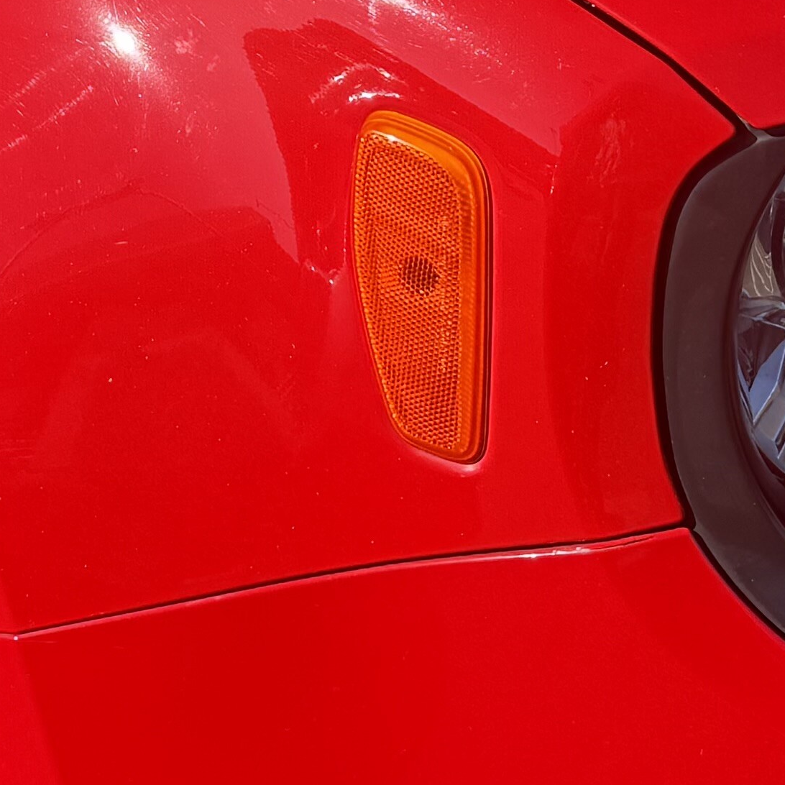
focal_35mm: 111
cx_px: 260
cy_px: -92
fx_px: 2848
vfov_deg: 15.3
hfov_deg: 15.7
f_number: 1.78
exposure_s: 1/2370
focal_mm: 6.76
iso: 80
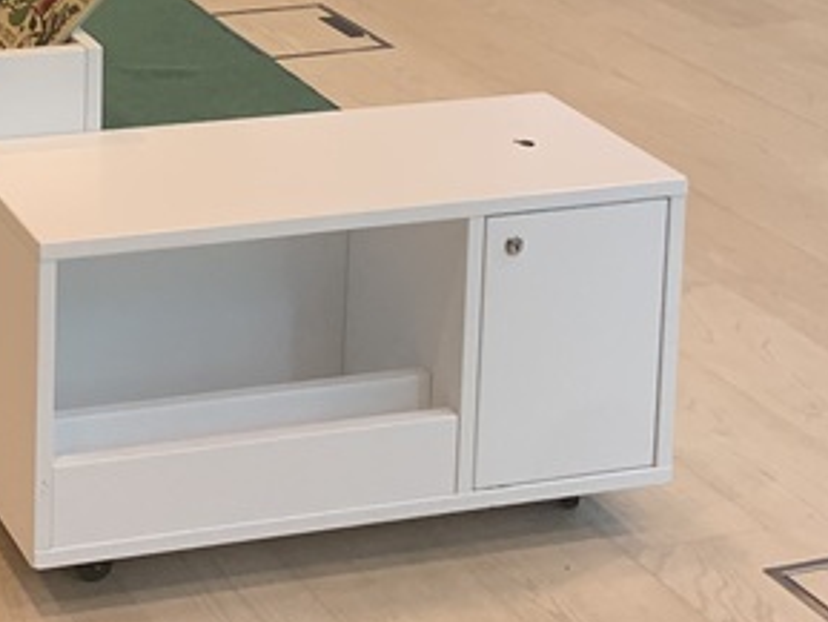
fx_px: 2202
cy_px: -416
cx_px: -226
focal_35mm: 92
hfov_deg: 19.7
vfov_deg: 14.5
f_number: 1.8
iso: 100
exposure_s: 1/118
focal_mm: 4.25
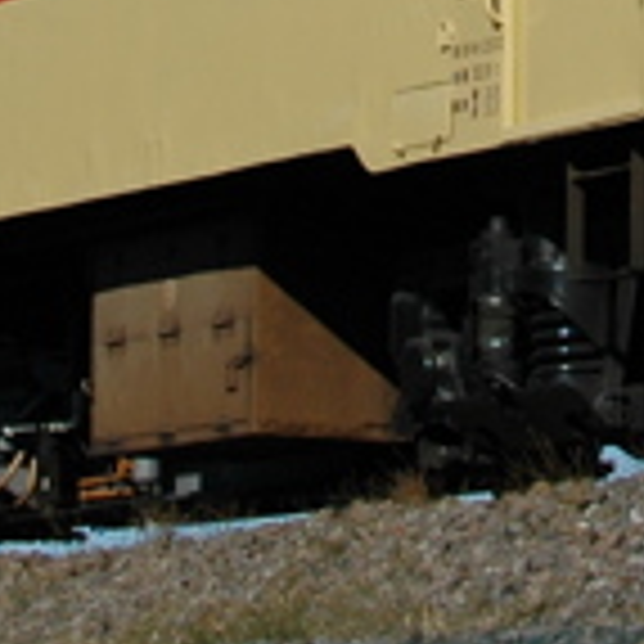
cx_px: 531
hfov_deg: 5.5
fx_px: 6715
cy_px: -558
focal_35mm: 319
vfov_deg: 5.4
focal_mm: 35
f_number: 5.6
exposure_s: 1/1600
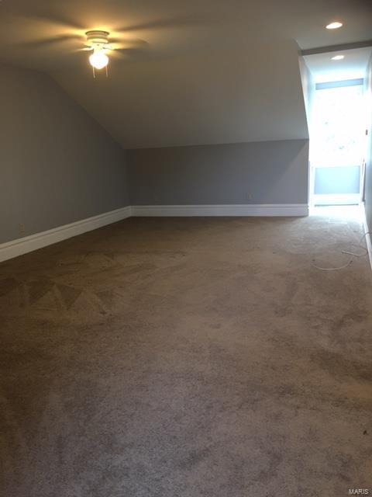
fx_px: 416
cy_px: 248
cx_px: 186
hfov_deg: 48.2
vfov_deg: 61.7
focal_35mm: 29
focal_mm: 4.15
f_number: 2.2
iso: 100
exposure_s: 1/30
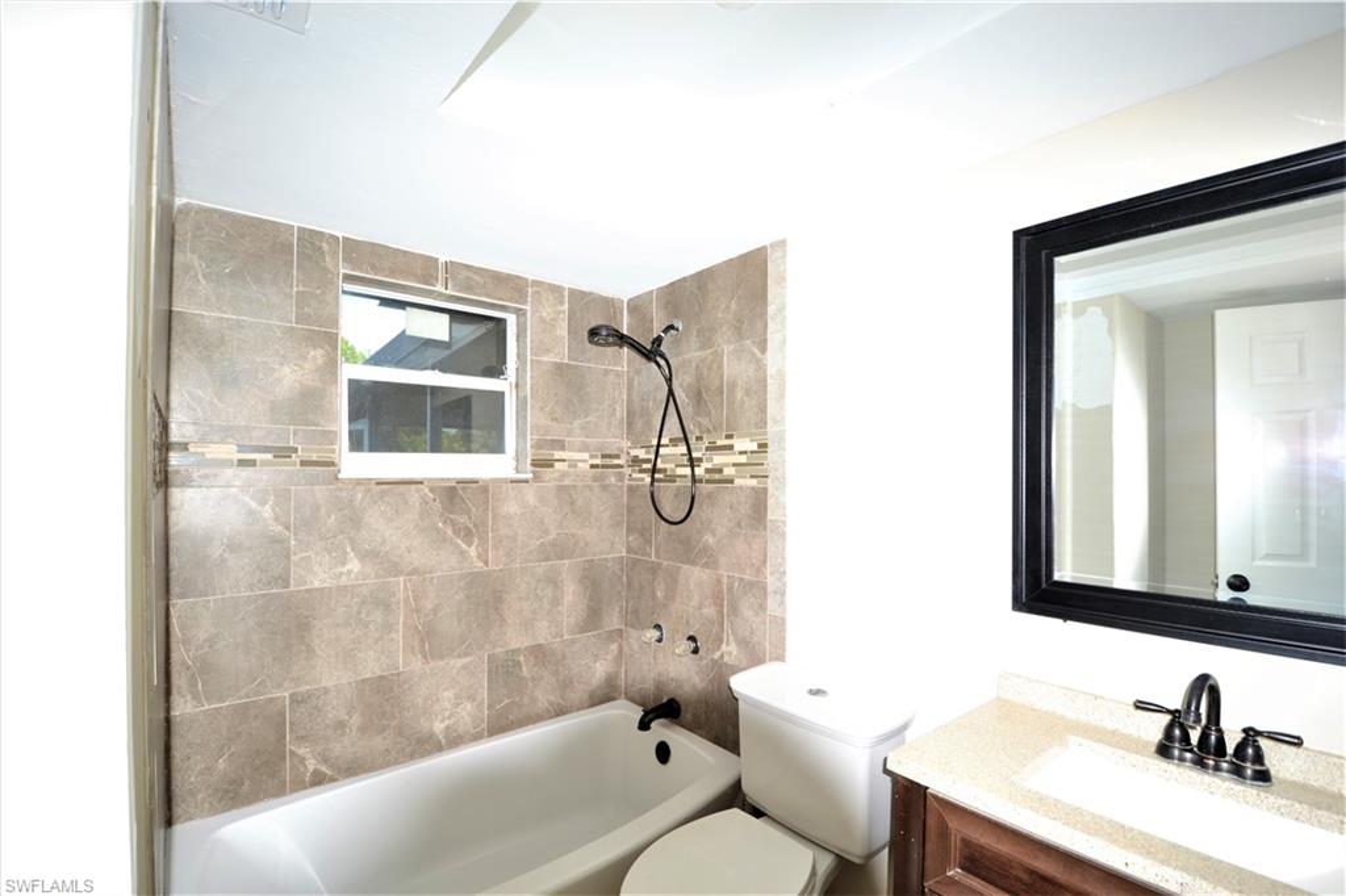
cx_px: 673
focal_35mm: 15
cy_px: 448
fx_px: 561
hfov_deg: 100.4
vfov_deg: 77.3
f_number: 3.5
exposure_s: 1/200
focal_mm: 10
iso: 100
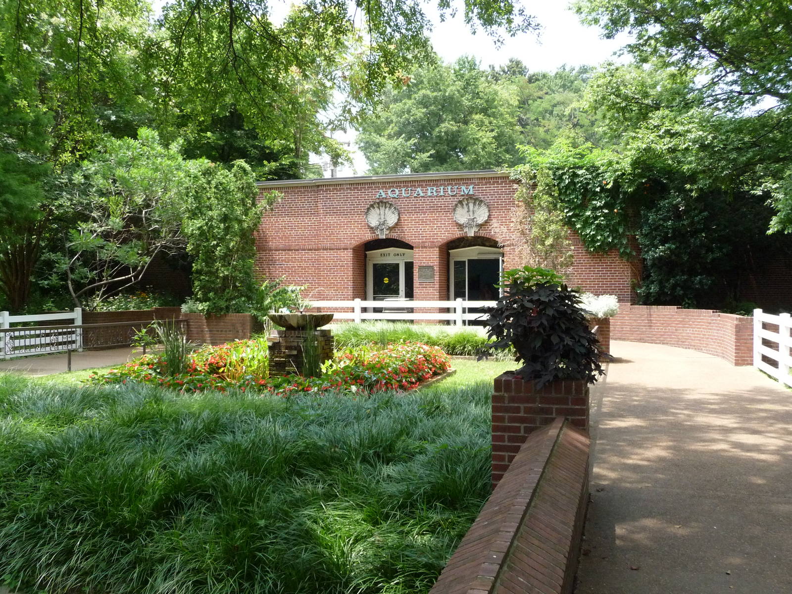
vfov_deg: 44.2
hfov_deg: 56.8
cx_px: 396
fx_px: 732
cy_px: 297
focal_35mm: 32
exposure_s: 1/500
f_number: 3.5
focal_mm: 5.3
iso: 400
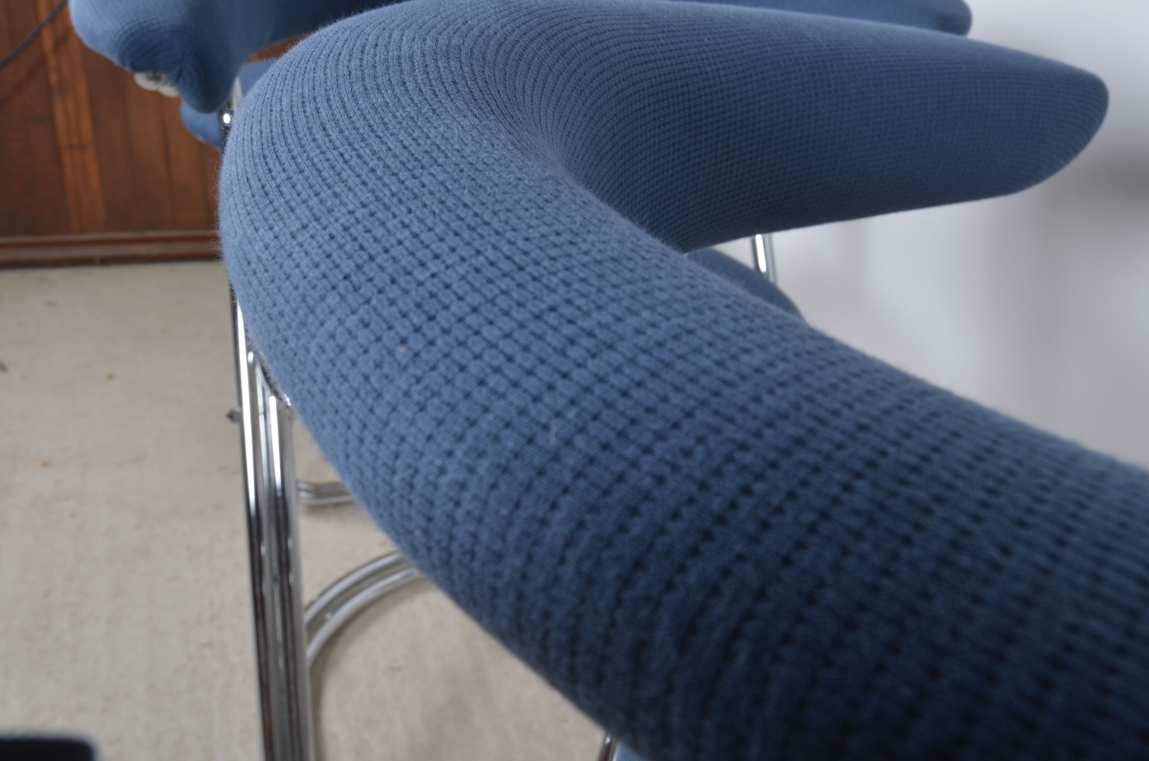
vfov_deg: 39.8
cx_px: 574
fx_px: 1051
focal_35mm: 33
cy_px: 380
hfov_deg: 57.3
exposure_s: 1/125
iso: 100
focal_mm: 22
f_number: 14
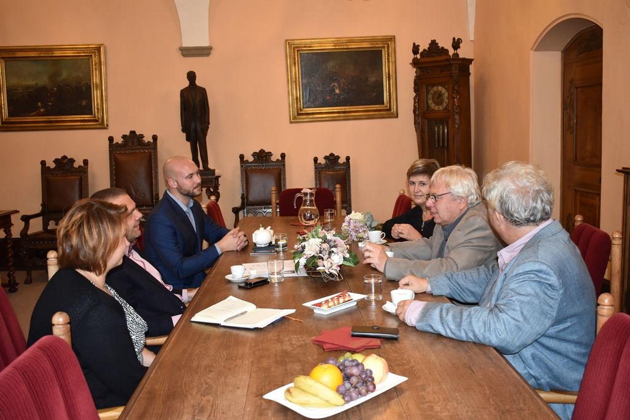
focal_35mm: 38
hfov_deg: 51.3
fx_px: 656
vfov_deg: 35.5
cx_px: 315
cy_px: 210
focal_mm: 25
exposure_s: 1/60
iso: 1000
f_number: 4
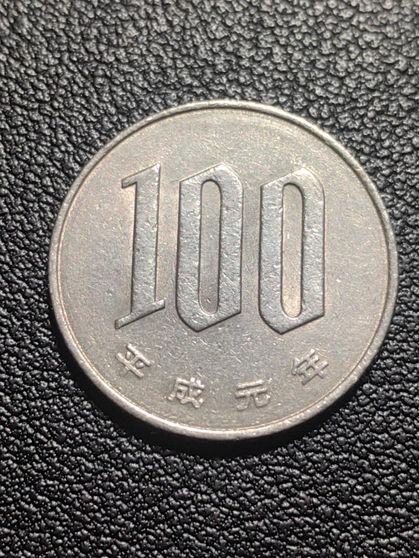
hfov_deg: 19.9
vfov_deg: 26.3
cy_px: 279
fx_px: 1194
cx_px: 210
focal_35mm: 74
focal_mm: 5.75
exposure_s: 1/100
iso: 80
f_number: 2
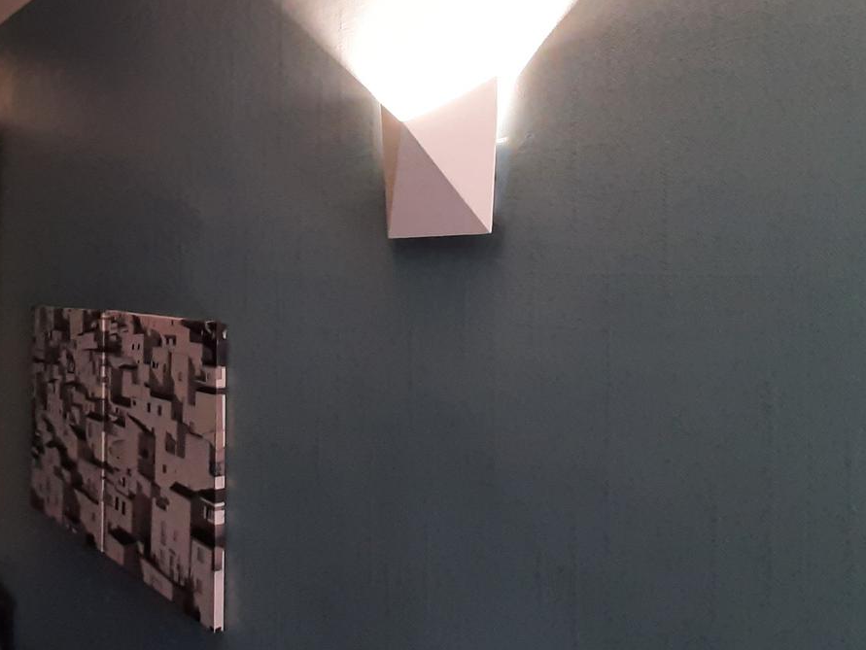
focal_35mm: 28
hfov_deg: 61.4
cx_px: 268
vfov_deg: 49.5
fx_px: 701
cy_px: 262
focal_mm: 1.42
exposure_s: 1/33
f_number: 2.2
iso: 200
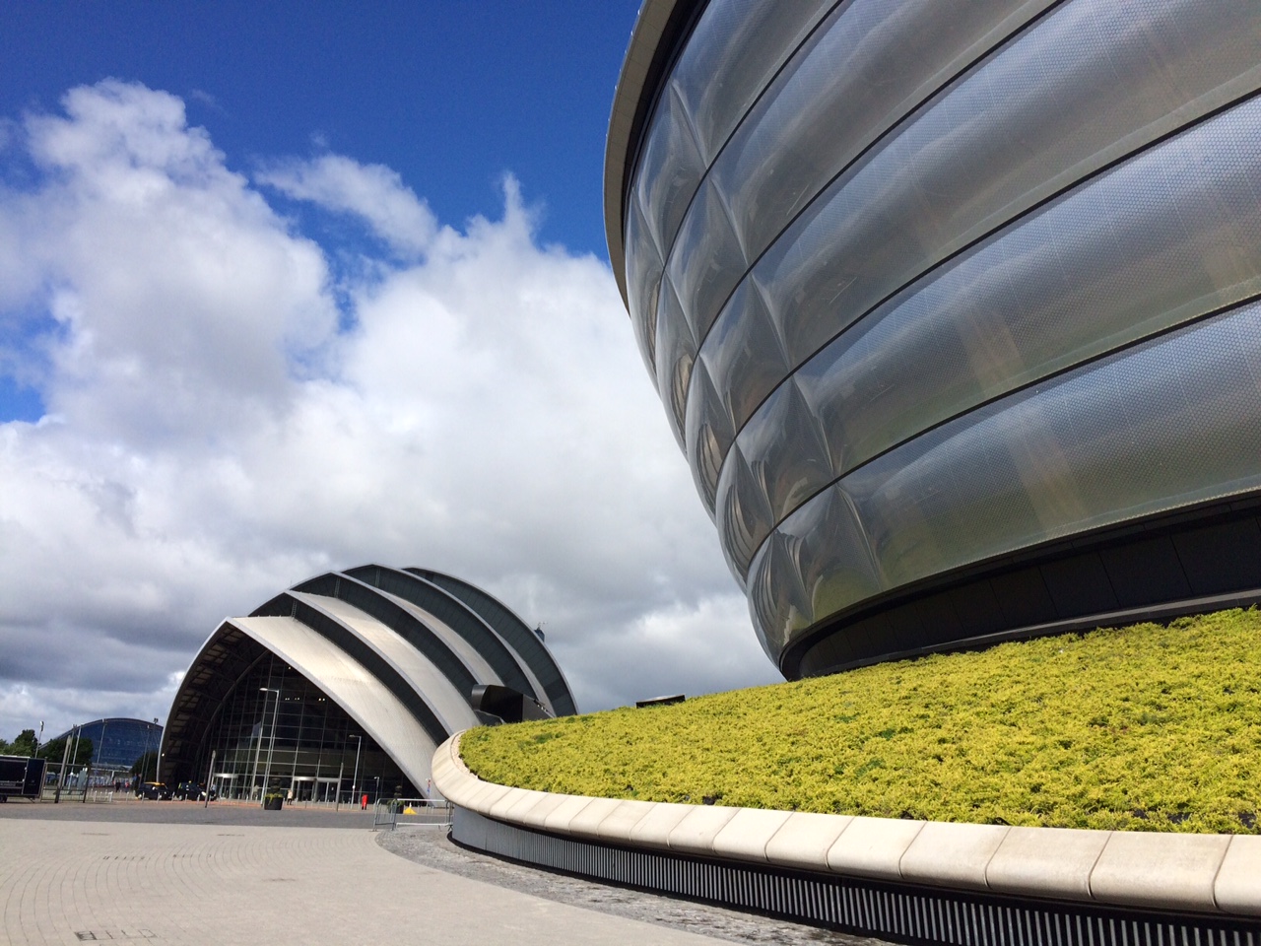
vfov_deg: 48.2
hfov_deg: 61.7
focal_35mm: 29
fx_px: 1056
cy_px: 473
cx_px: 630
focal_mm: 4.15
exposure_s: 1/3425
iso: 32
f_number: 2.2
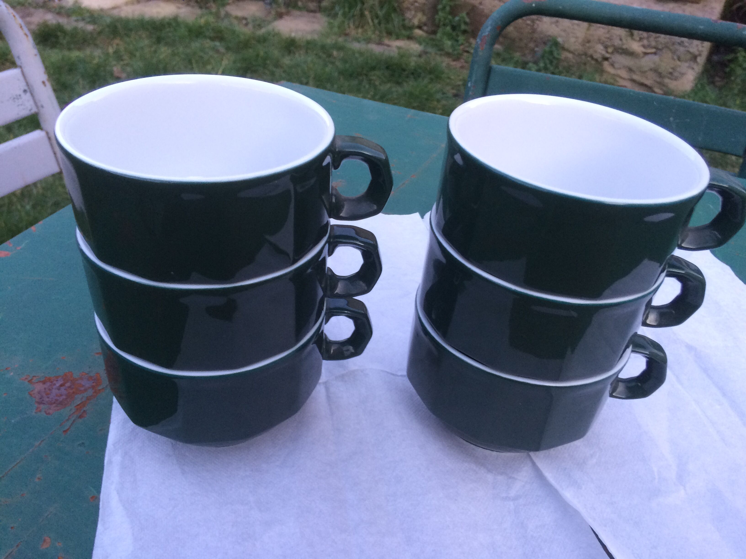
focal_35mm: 29
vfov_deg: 48.2
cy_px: 280
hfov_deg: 61.7
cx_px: 373
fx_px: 625
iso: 125
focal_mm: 4.15
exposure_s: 1/33
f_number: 2.2
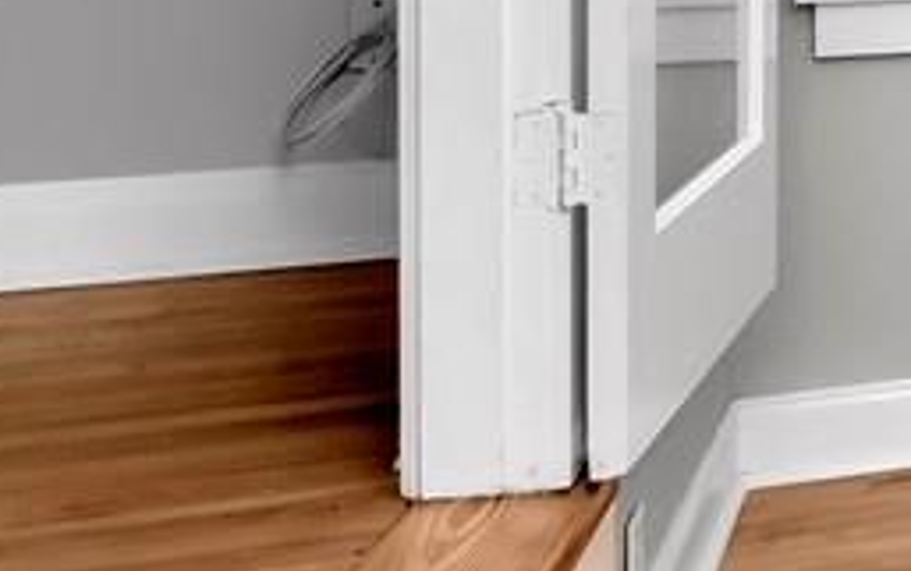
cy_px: -200
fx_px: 1665
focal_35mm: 67
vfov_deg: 18.0
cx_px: 1733
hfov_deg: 19.9
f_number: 6.3
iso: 640
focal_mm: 11
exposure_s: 1/200
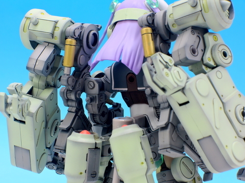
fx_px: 849
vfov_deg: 12.3
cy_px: 92
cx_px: 122
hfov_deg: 16.4
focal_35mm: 120
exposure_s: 1.3
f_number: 8
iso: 80
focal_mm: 25.5
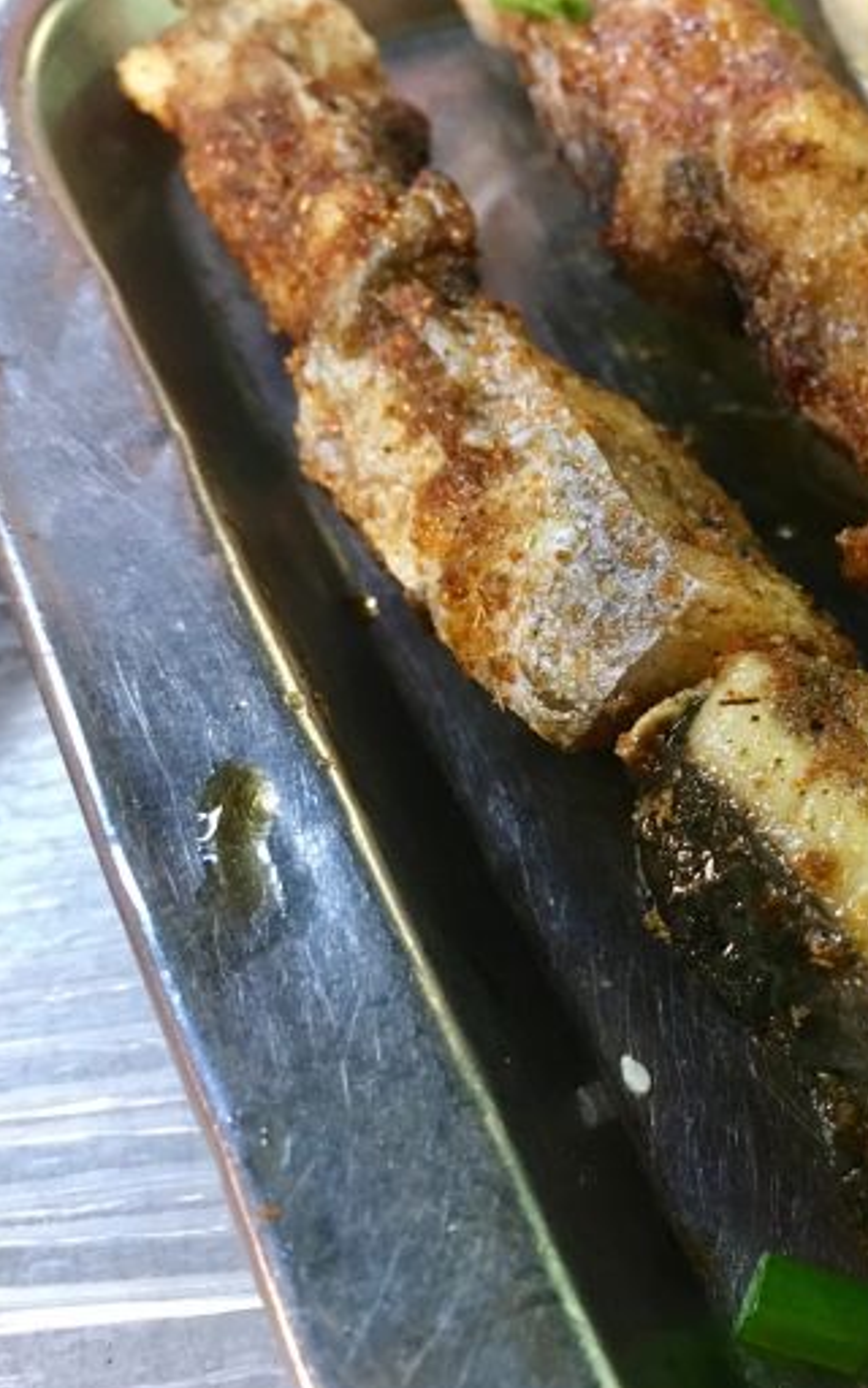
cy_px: 709
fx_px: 1590
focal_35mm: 42
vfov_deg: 47.2
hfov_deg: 29.1
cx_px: 808
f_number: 2.2
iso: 100
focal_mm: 4.15
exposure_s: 1/10
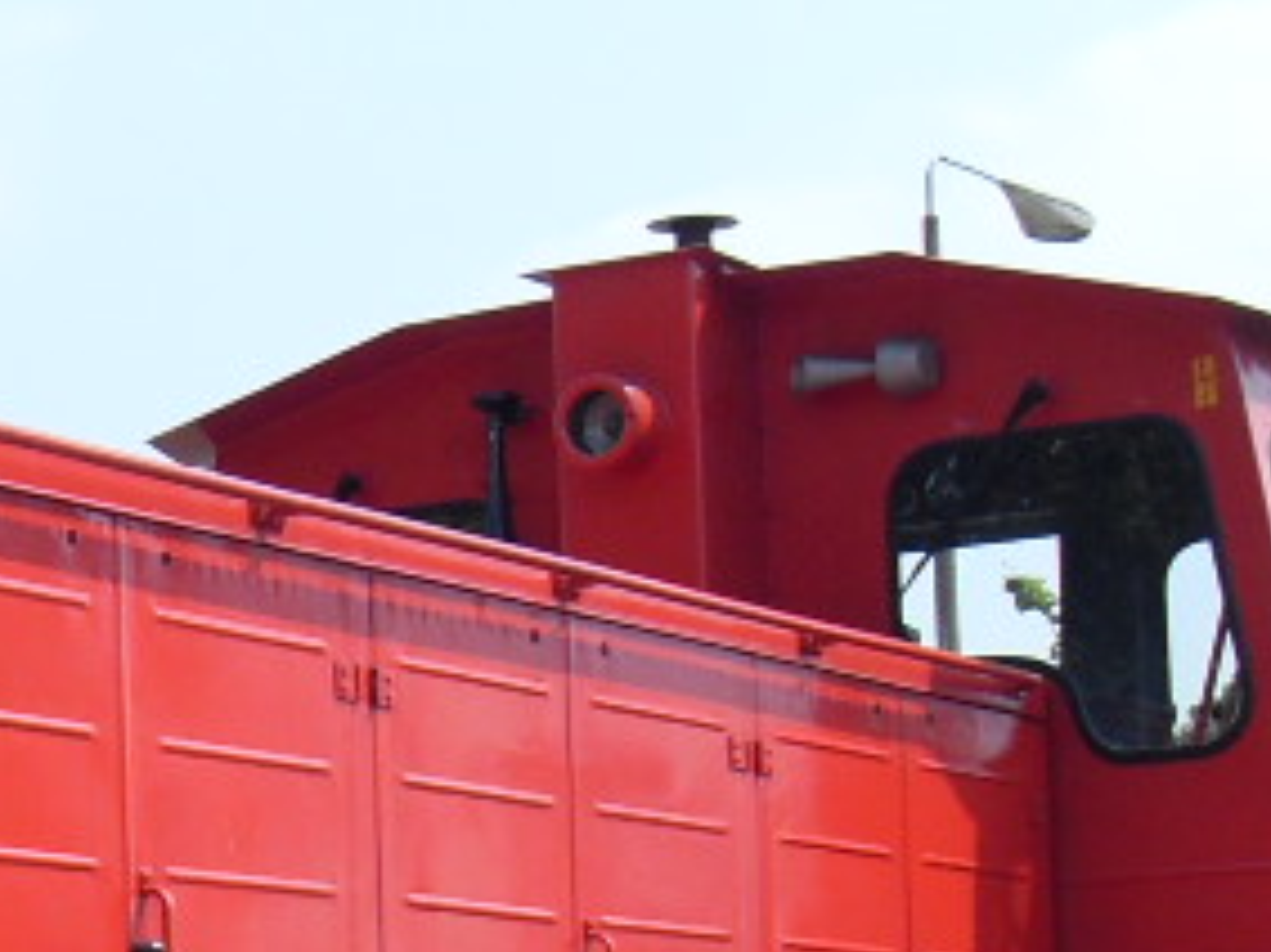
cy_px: 1145
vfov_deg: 11.8
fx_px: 4514
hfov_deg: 15.8
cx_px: 85
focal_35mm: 123
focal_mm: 6.3
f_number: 7
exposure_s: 1/180
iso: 80
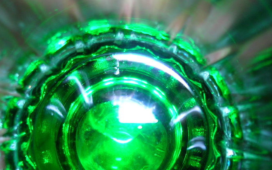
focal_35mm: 55
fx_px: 408
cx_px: 131
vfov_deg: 23.4
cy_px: 121
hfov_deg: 36.9
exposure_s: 1/60.1
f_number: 2.9
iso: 50
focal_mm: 5.7
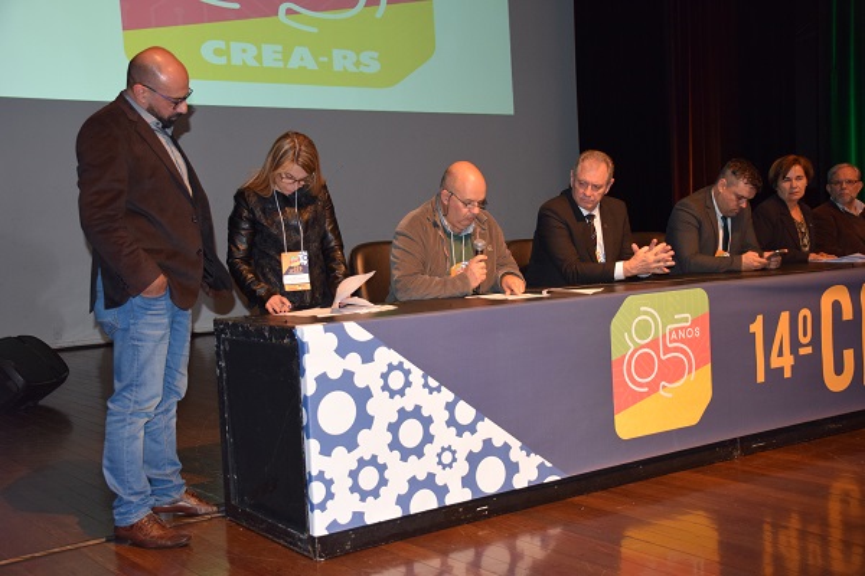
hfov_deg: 43.6
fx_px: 1081
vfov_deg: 29.9
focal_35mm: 45
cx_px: 432
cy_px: 288
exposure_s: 1/60
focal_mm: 30
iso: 1400
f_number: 4
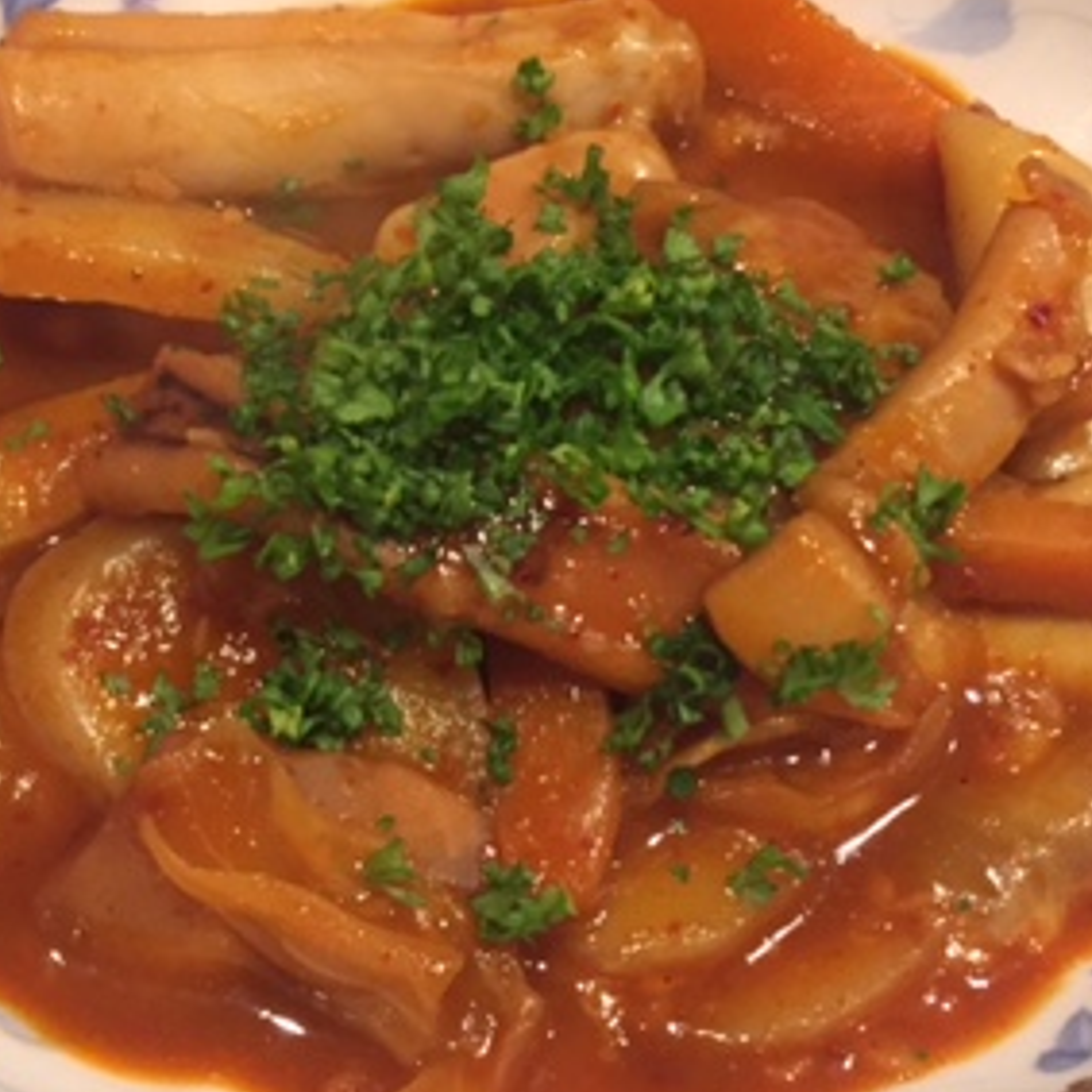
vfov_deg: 29.4
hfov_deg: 29.6
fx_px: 2070
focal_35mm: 58
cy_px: 413
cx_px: 560
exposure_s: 1/24
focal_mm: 4.15
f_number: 2.2
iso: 250
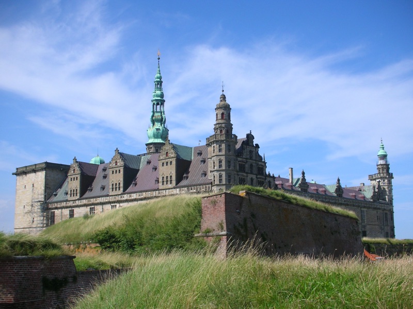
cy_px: 154
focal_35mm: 46
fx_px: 549
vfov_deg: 31.5
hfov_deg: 41.2
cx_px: 206
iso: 50
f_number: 9.9
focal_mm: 7.7
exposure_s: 1/83.8
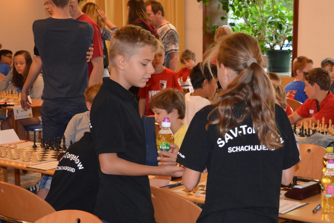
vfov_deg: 16.8
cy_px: 166
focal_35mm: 81
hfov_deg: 24.9
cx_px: 228
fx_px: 752
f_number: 4.5
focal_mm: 34
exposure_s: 1/60
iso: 2800
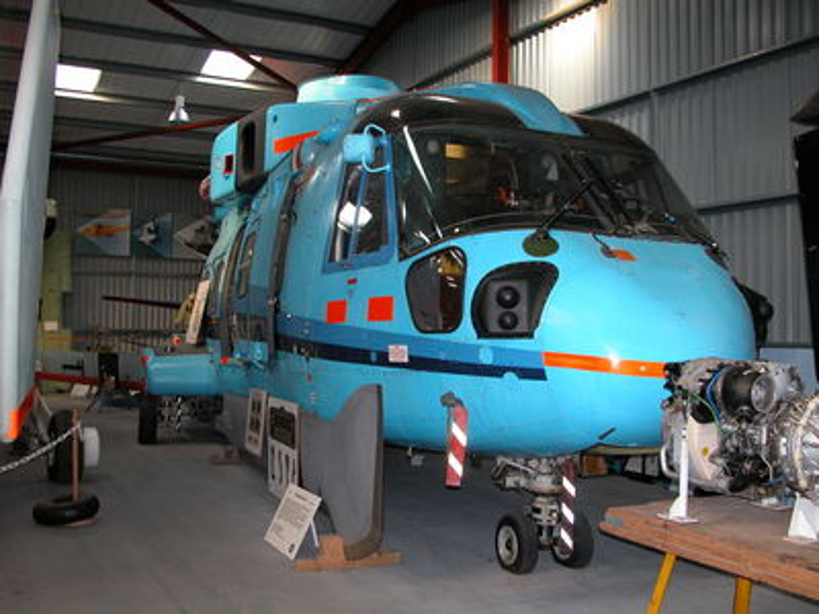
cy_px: 307
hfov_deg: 52.6
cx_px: 410
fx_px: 828
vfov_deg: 40.7
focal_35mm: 35
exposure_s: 1/60
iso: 200
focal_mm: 8.9
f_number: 2.8
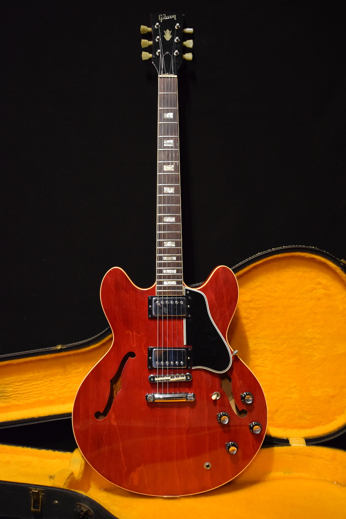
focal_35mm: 39
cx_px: 173
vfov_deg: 49.6
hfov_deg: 34.2
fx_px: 562
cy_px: 260
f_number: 4
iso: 3200
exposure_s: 1/30
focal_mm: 26
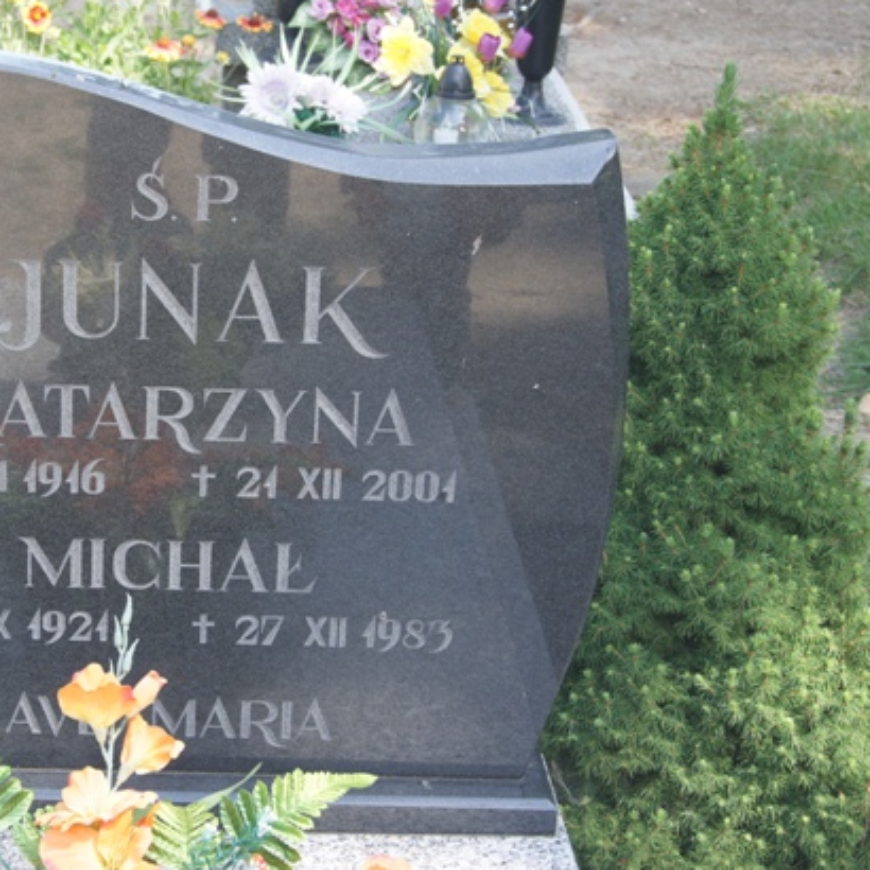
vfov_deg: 24.8
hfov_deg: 24.4
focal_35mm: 70
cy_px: 433
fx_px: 1981
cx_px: 195
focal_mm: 35
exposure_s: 1/80
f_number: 8
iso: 200
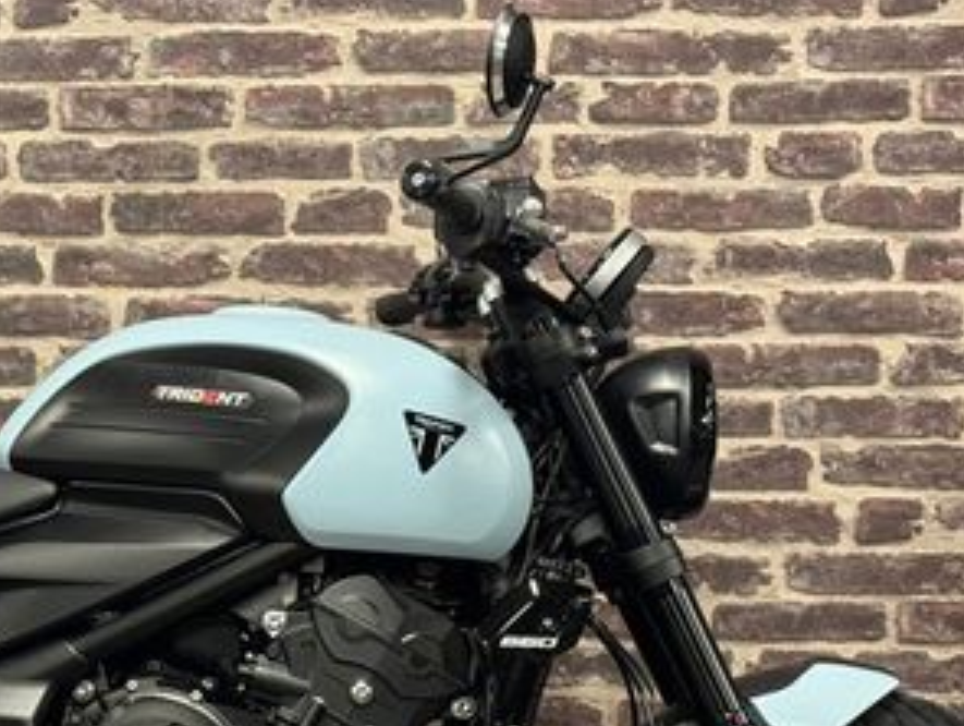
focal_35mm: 104
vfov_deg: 14.2
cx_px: 141
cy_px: 602
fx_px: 2900
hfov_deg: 18.6
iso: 320
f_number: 1.78
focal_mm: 6.76
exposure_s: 1/33
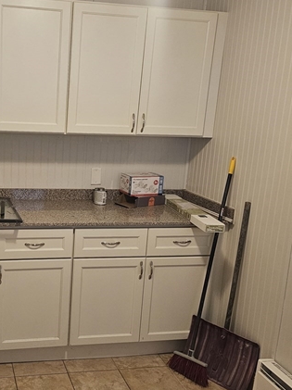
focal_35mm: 42
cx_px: 55
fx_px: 473
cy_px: 215
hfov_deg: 33.2
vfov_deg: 44.8
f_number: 1.7
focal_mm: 6.3
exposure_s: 1/120
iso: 400
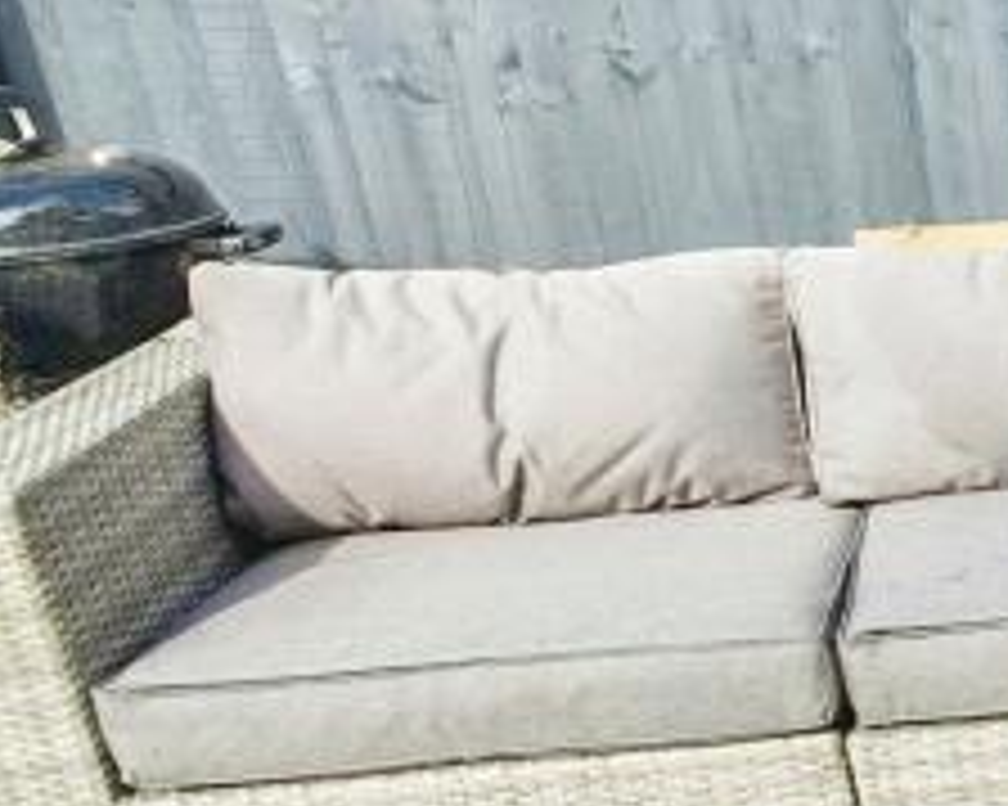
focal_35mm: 58
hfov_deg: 25.9
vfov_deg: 25.1
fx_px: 1730
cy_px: 783
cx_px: 1431
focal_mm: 1.82
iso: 50
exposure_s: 1/240
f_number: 2
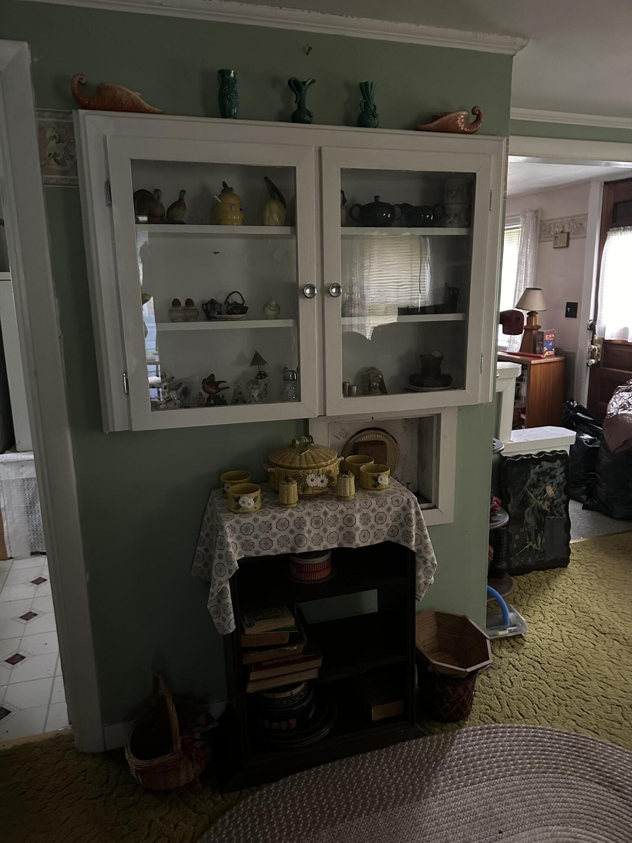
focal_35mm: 24
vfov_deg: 71.6
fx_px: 584
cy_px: 422
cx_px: 316
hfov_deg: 56.8
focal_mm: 6.86
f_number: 1.78
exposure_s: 1/29
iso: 2000
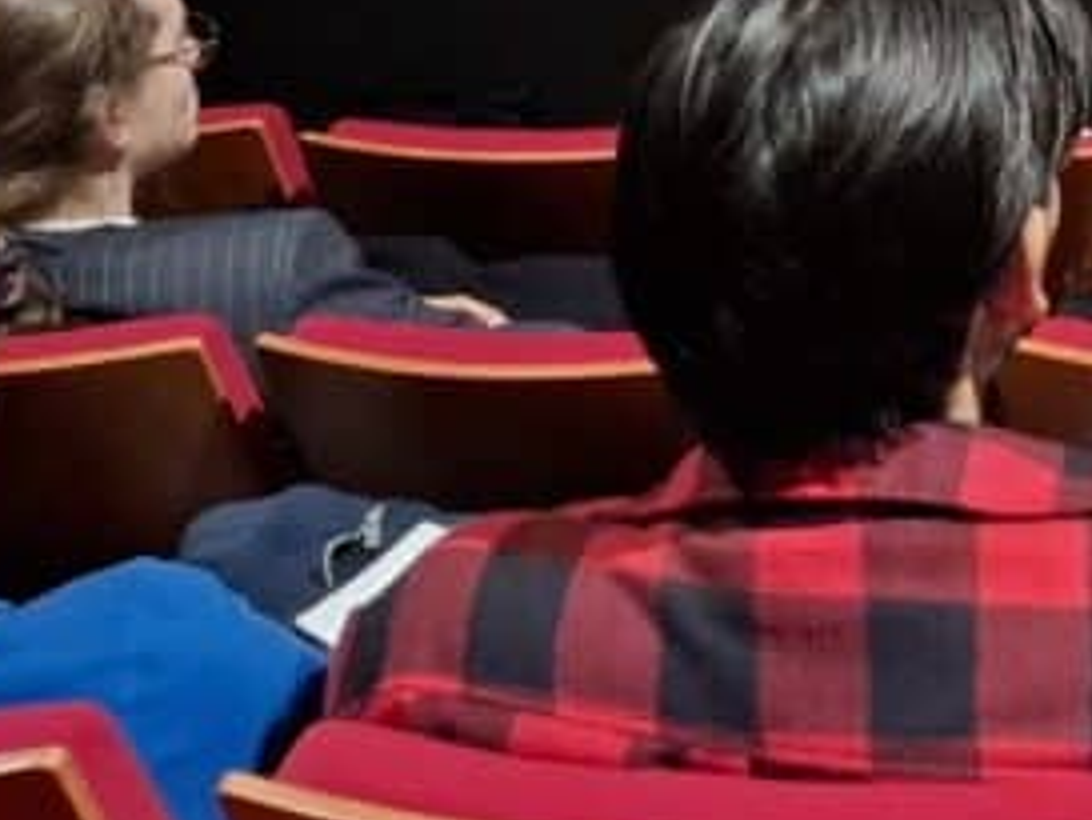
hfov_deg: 17.3
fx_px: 3188
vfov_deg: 13.7
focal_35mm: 101
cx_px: 1704
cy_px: -428
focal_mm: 5.54
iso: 800
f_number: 1.8
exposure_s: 1/20
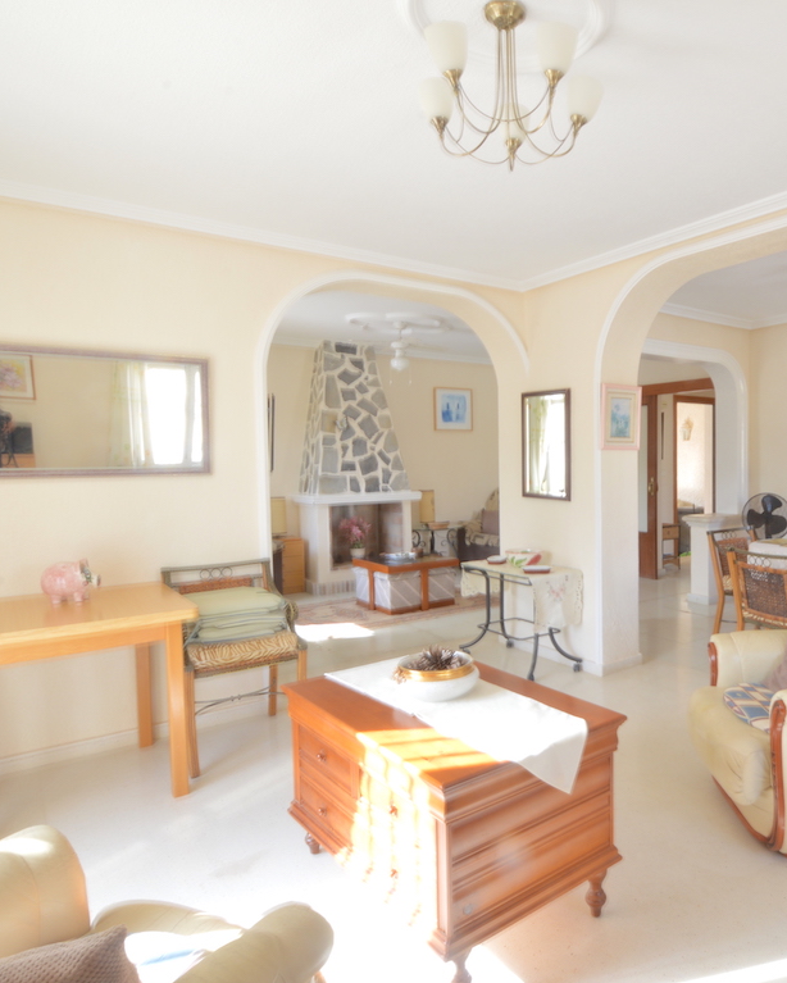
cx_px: 576
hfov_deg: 60.2
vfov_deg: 75.0
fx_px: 640
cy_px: 478
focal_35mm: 22
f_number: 20
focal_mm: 10
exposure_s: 1/1.3
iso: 100
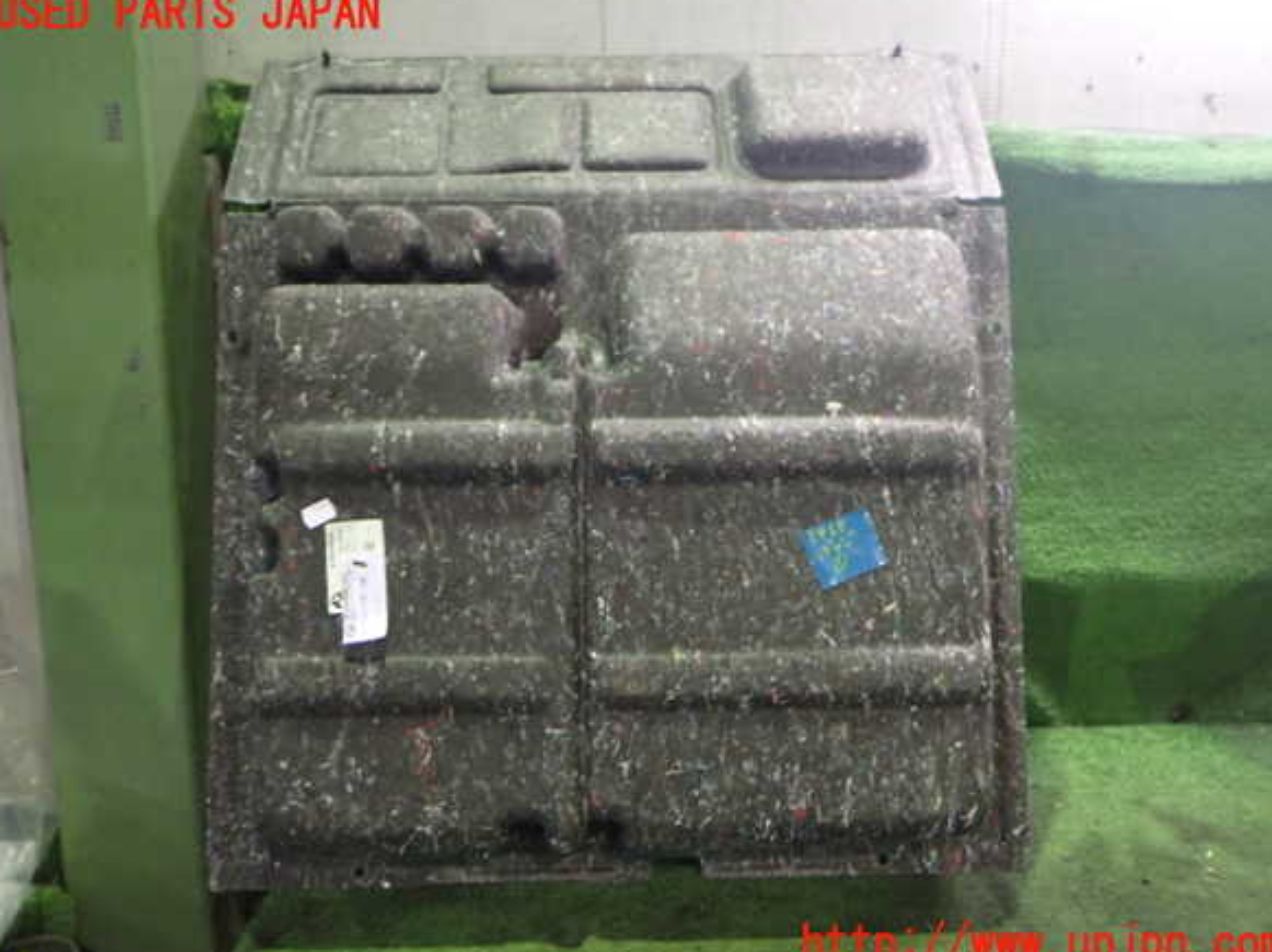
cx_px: 639
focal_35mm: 31
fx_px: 1138
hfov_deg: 58.4
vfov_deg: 45.4
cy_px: 479
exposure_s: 1/20
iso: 800
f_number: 2.3
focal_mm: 5.4
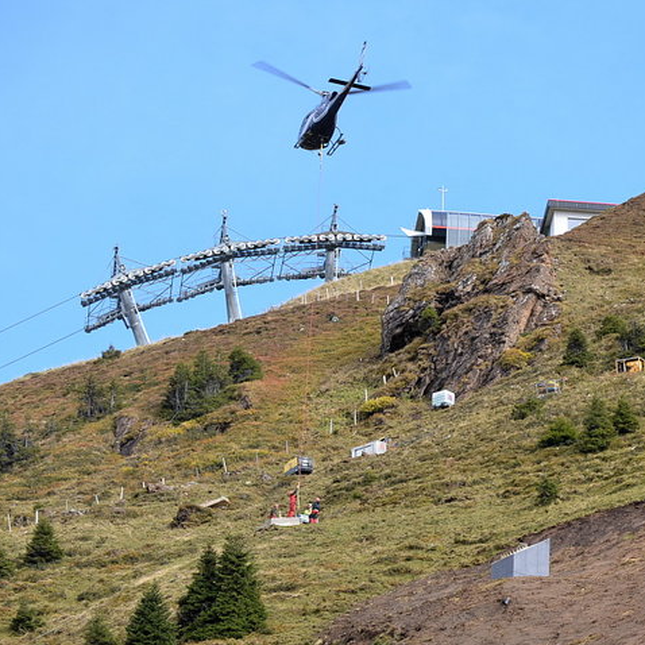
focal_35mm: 196
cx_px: 514
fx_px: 4132
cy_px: 345
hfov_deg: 8.9
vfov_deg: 8.9
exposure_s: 1/200
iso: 200
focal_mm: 92
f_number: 7.1
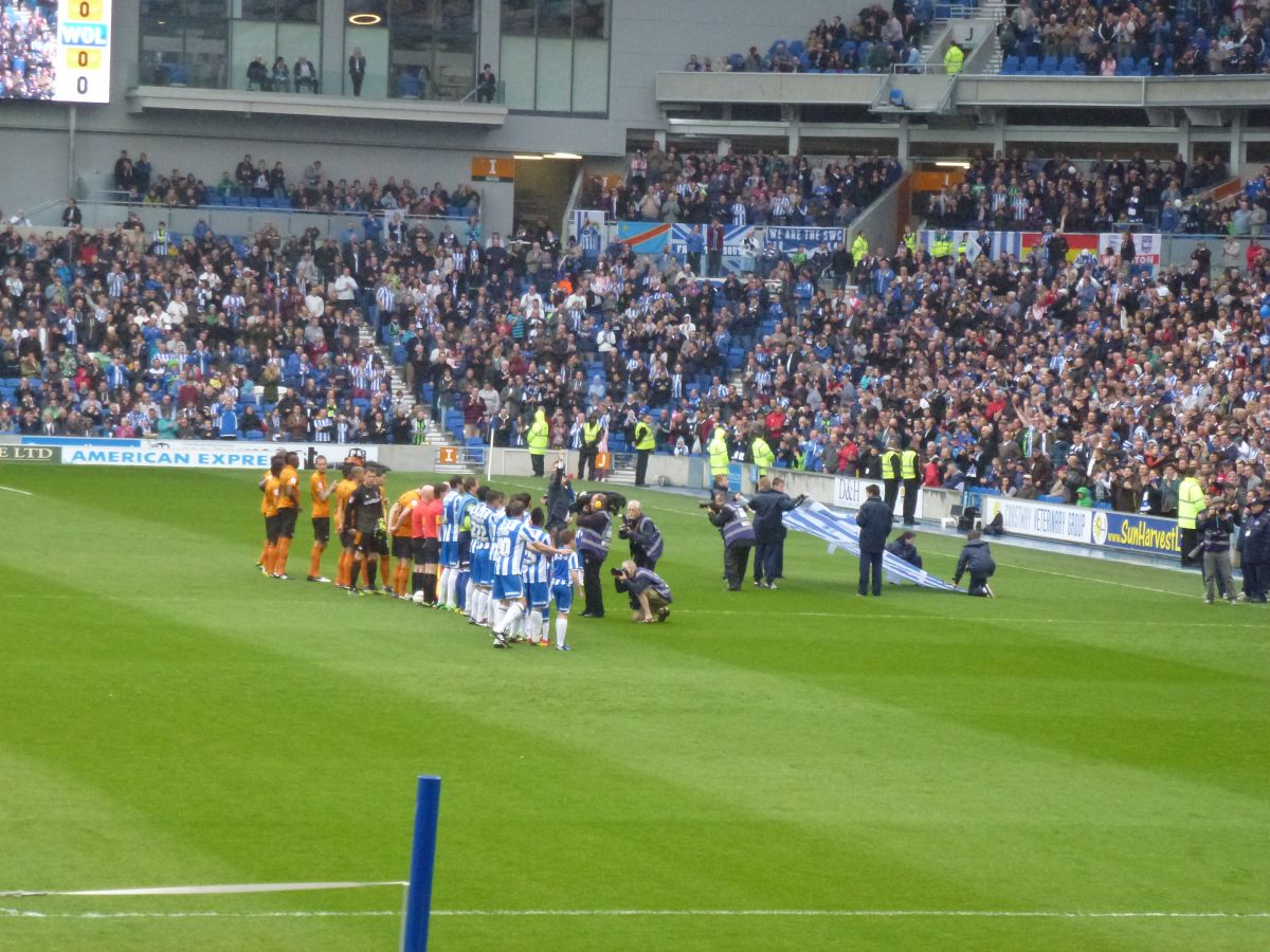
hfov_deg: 13.9
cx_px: 635
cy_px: 476
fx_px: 5210
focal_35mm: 142
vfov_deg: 10.4
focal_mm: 25.5
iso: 500
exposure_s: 1/320
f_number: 5.3
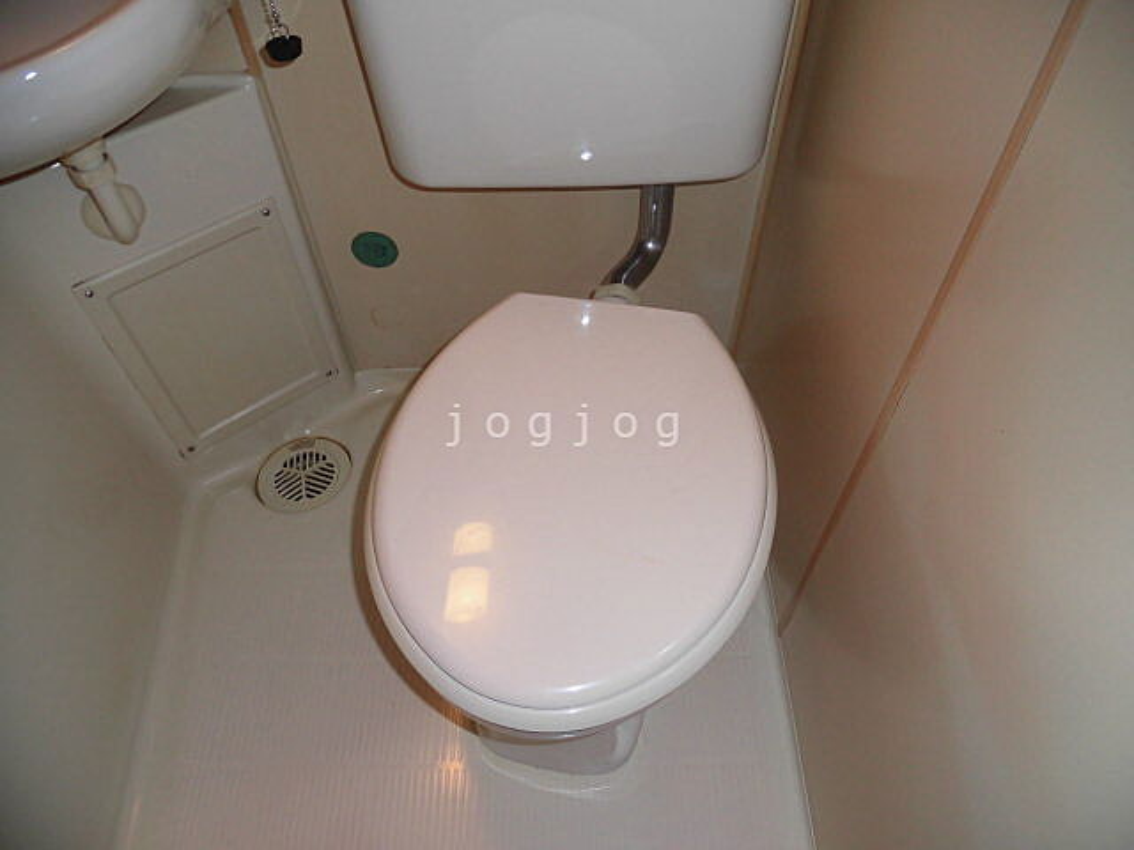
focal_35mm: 24
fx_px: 786
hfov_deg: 71.6
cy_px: 425
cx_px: 567
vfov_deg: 56.8
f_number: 3.1
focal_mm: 4.3
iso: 100
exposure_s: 1/25
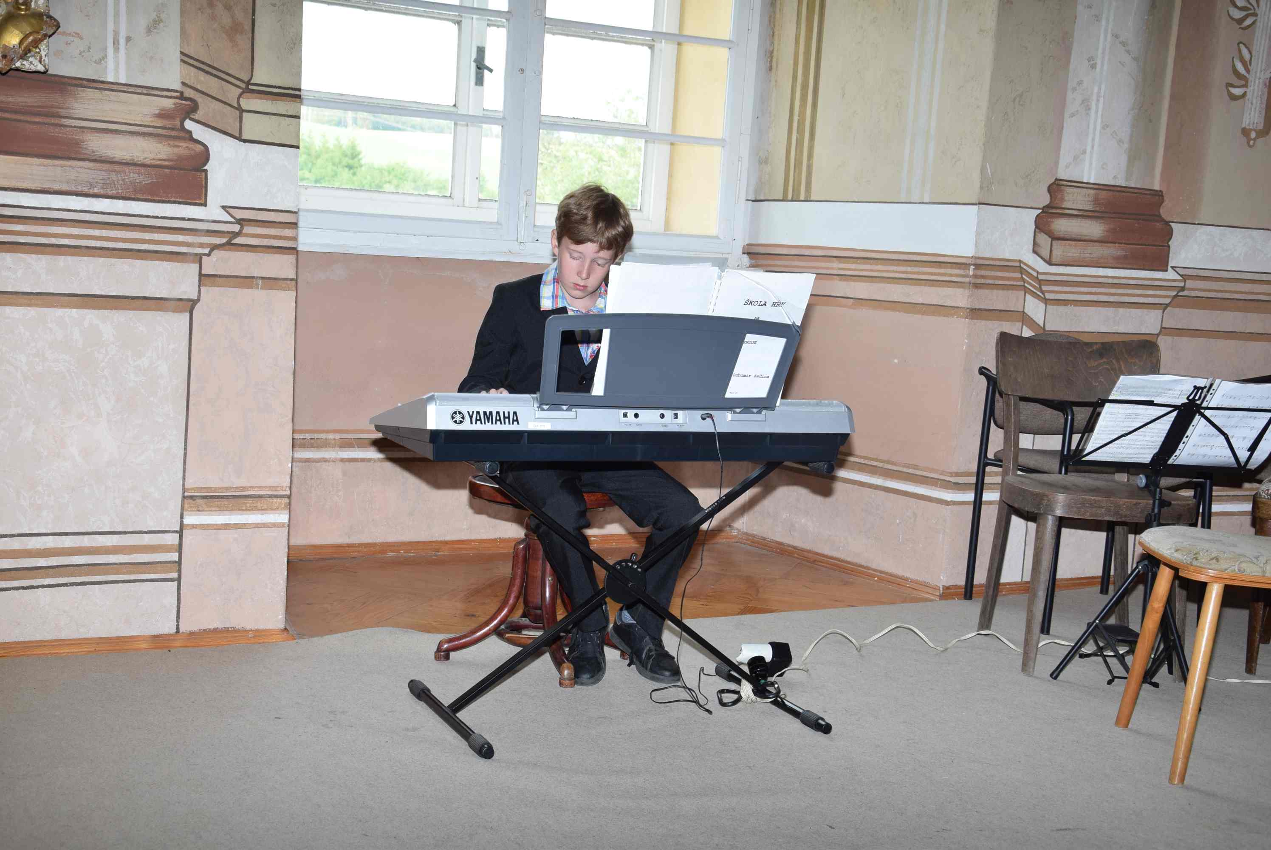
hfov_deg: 41.1
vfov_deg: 28.1
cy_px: 425
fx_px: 1696
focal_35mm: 48
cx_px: 636
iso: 400
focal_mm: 32
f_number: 5.6
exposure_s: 1/100
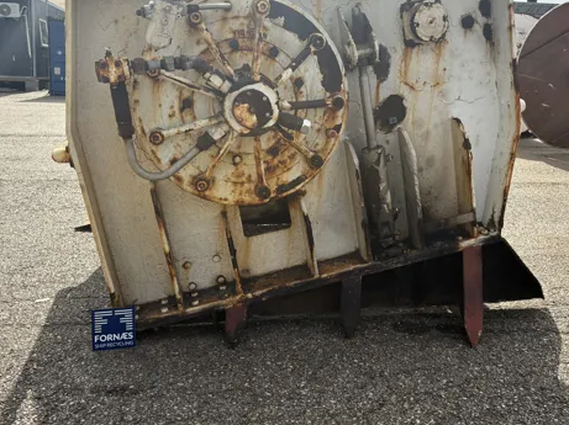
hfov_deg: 52.6
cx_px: 305
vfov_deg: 40.5
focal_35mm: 35
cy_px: 176
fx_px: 575
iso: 64
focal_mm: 5.96
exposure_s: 1/3279
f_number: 1.6
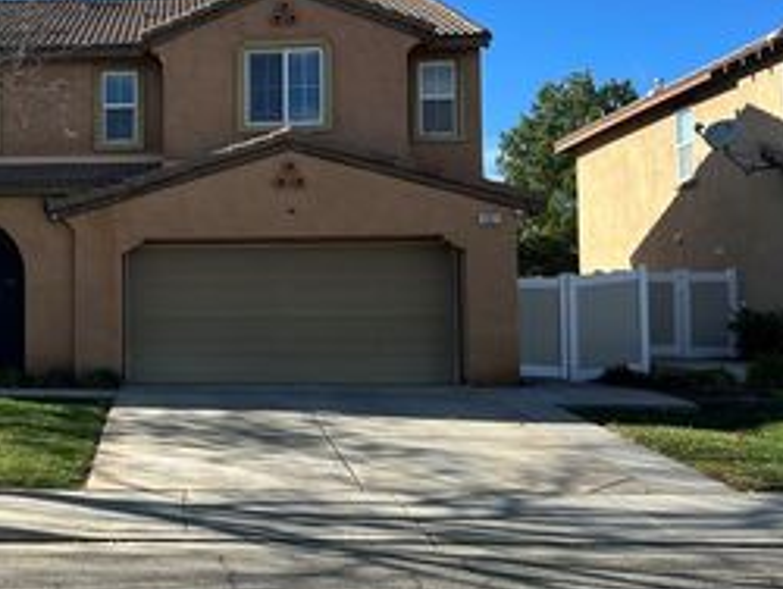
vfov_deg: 28.1
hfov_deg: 34.7
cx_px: 75
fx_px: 1177
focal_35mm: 52
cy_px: 265
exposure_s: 1/2404
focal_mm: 5.7
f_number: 1.5
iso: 50
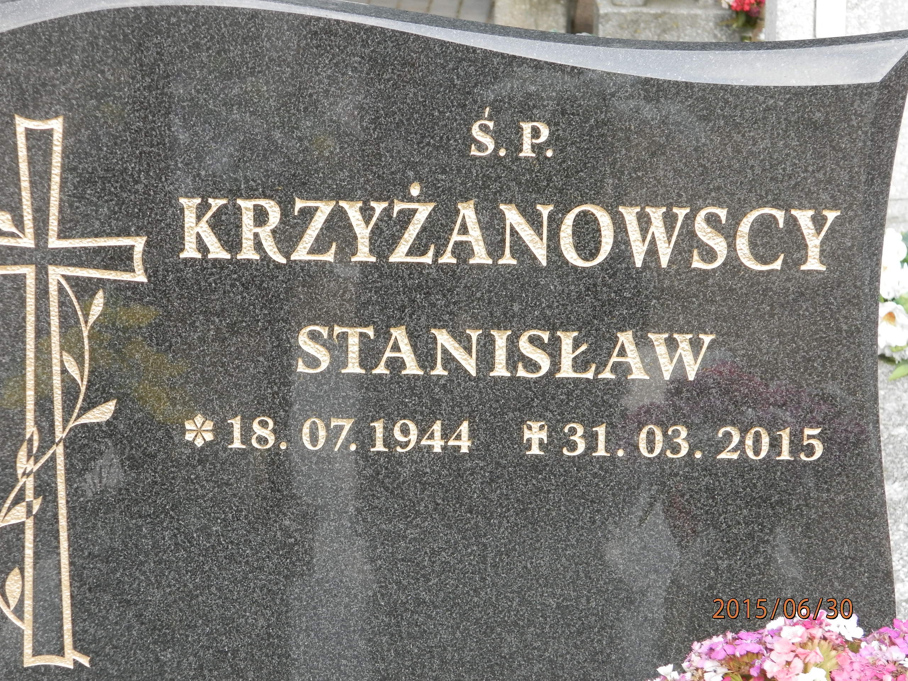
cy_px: 340
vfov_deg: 14.0
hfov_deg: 18.5
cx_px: 454
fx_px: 2780
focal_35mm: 106
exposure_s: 1/160
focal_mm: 19
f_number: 4.5
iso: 160
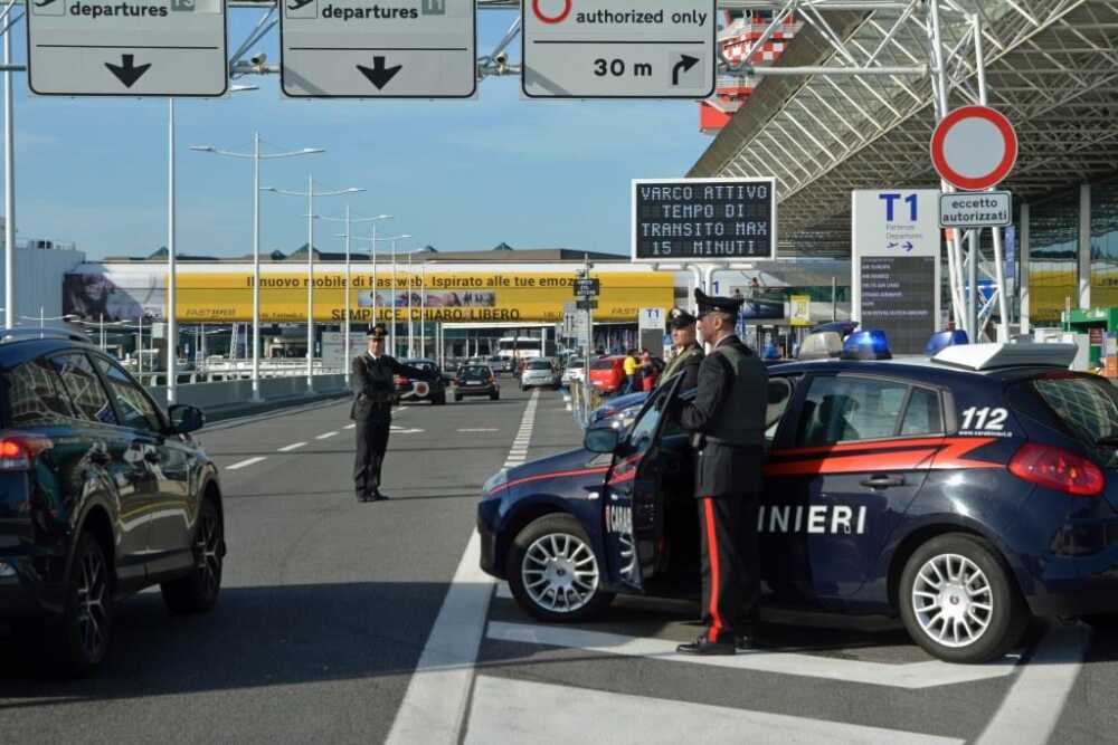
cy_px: 372
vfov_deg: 19.7
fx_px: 2143
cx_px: 559
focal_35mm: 69
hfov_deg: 29.2
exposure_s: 1/640
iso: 400
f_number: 13
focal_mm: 46
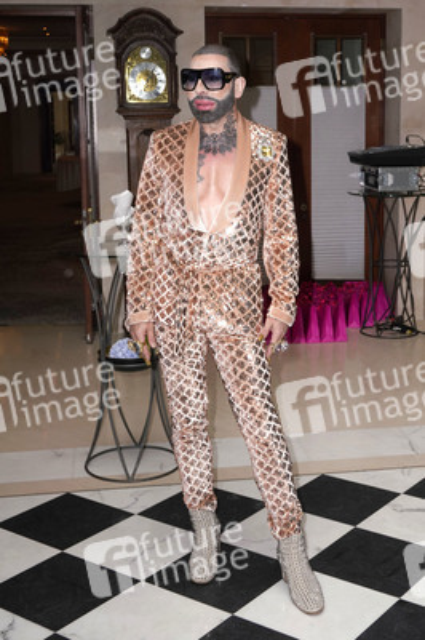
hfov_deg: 33.3
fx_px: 710
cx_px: 212
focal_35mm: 40
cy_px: 320
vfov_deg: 48.5
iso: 640
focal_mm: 40
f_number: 9
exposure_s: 1/250
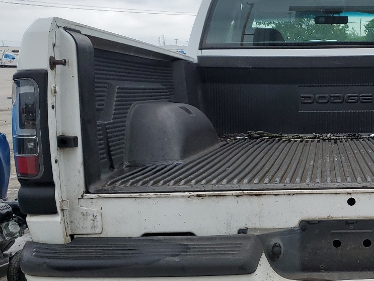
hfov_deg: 32.6
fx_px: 605
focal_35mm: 56
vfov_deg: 26.0
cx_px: 336
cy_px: 169
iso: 50
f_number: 1.5
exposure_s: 1/1667
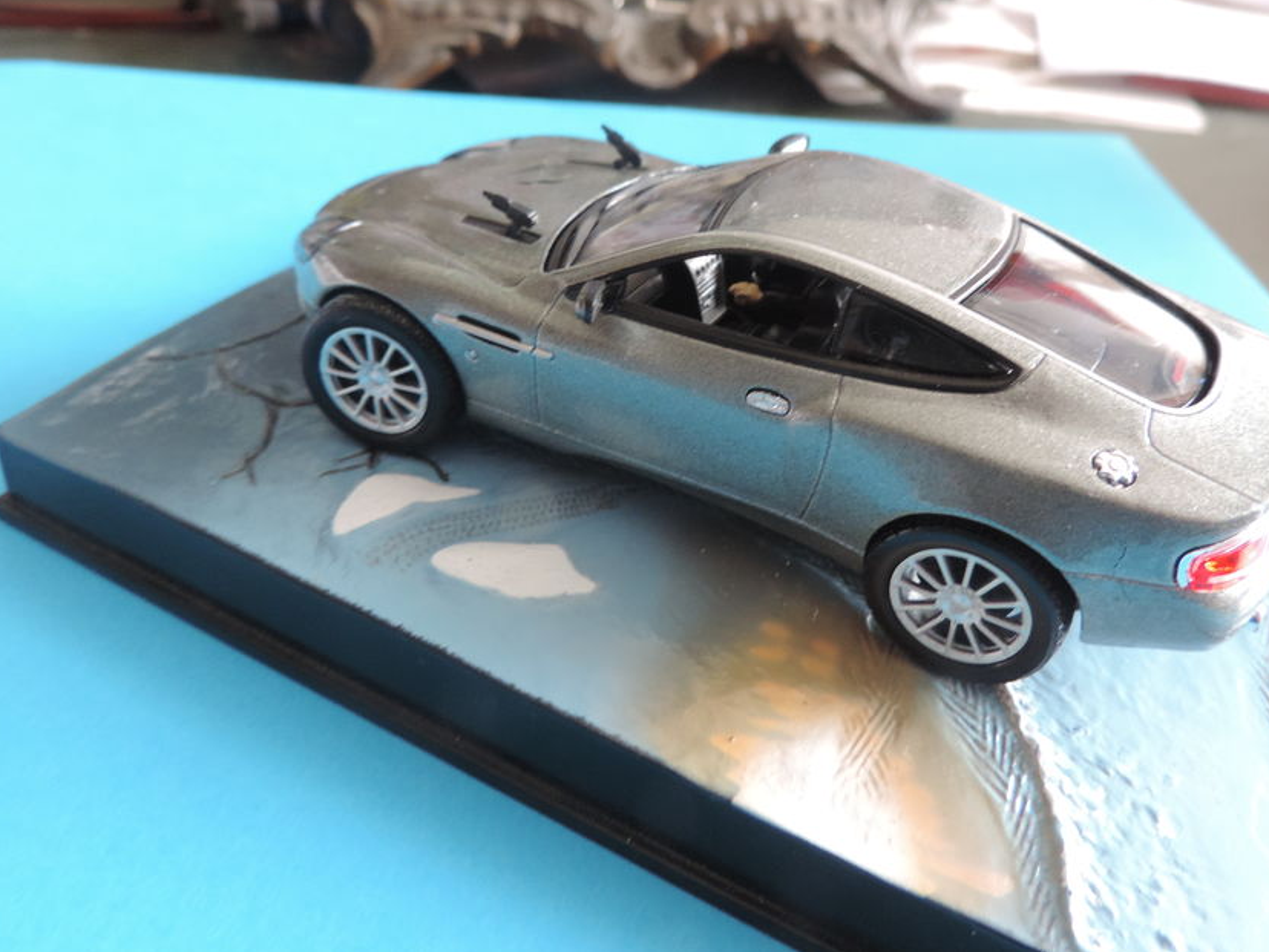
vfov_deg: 48.0
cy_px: 383
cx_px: 728
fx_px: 1063
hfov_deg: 61.4
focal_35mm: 29
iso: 400
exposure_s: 1/25
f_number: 3
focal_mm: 4.3
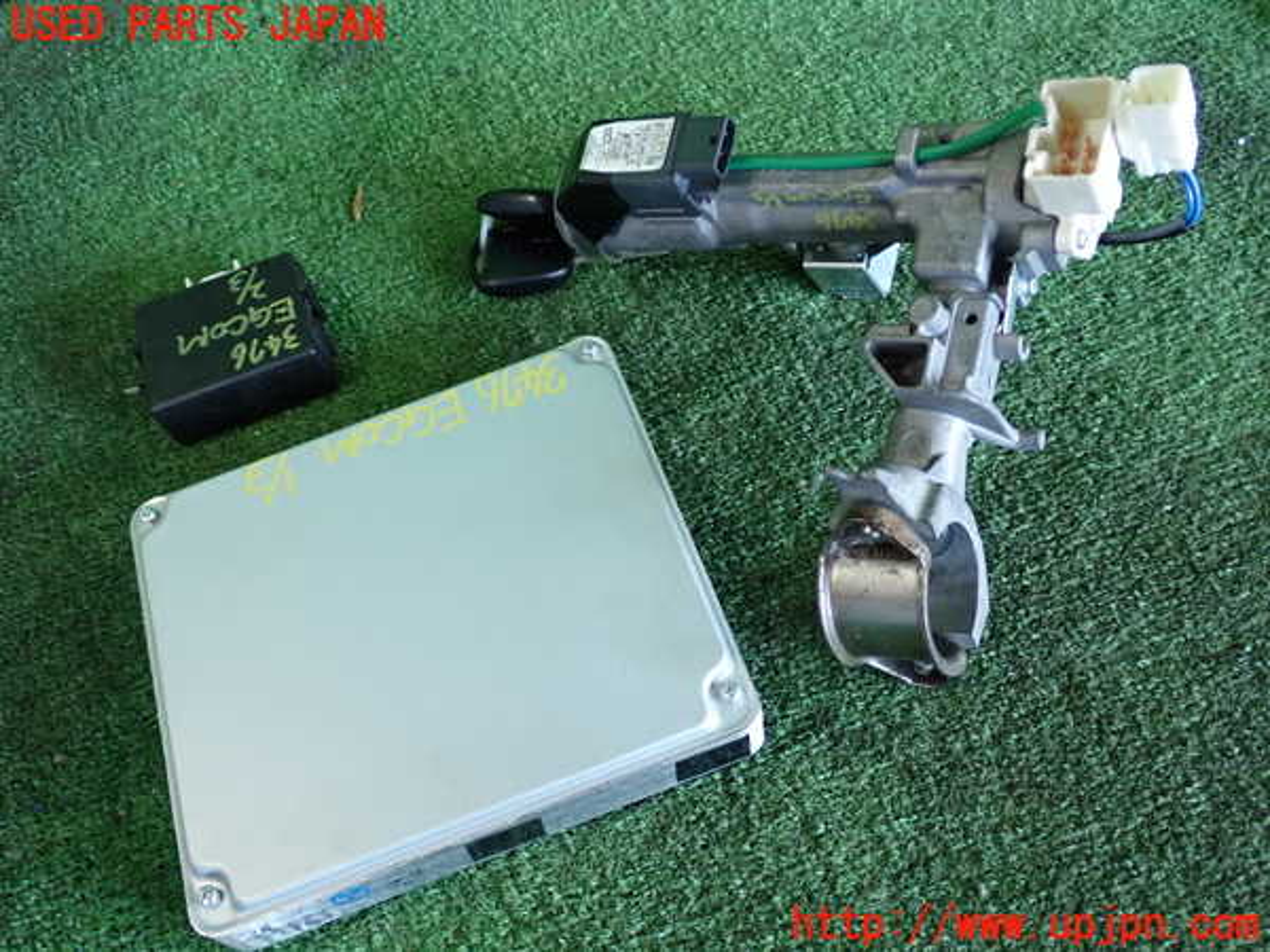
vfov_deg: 39.7
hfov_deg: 51.4
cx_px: 635
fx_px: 1321
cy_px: 476
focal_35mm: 36
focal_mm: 6.37
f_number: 2.5
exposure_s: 1/125
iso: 640
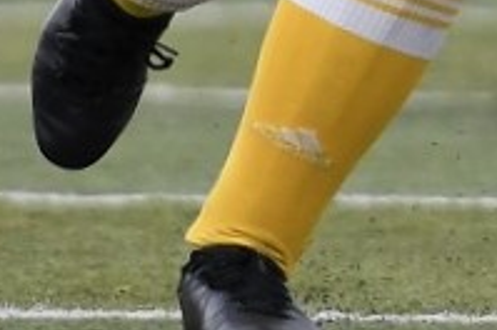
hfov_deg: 1.2
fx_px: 23707
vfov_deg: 0.8
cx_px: 845
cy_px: -471
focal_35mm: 1720
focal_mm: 200
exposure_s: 1/1000
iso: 560
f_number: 2.8
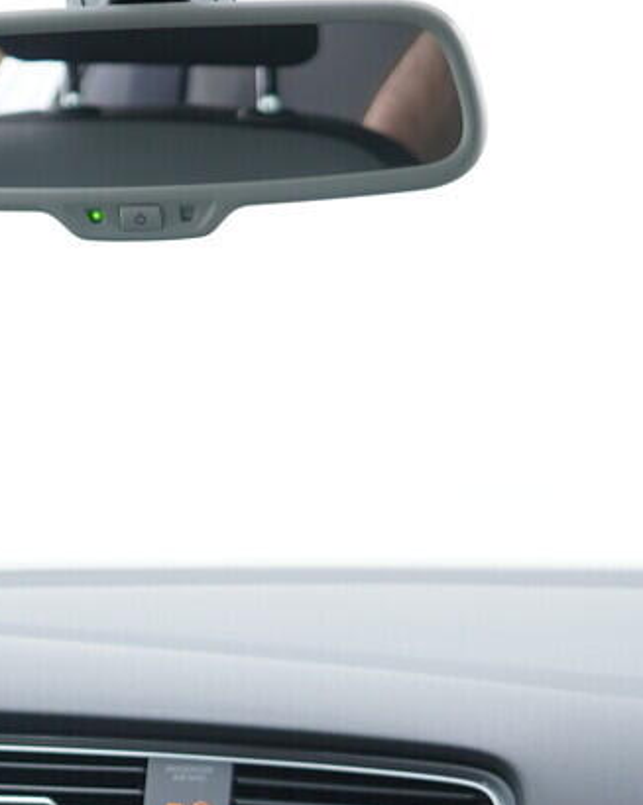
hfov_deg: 12.9
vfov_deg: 15.6
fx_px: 2832
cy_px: 941
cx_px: 144
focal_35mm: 119
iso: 125
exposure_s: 1/40
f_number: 2.8
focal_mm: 24
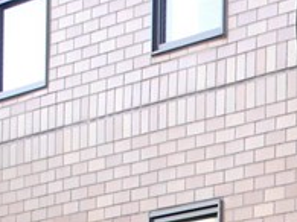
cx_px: 775
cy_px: 576
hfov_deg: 13.3
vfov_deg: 12.0
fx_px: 789
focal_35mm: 92
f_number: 4
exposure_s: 1/60
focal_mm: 7
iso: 200
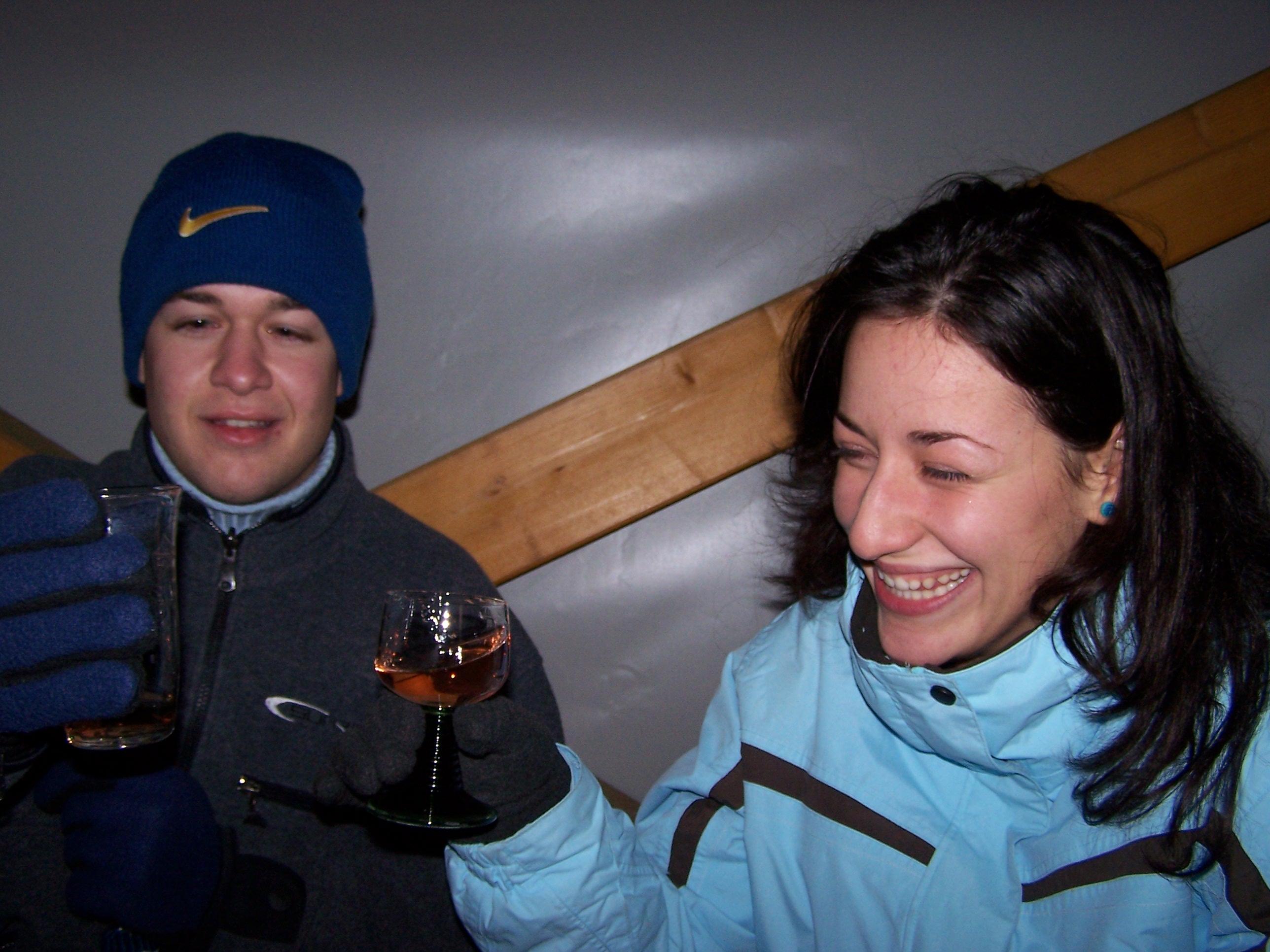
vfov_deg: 37.7
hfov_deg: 49.0
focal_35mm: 38
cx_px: 635
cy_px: 476
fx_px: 1394
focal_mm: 6.3
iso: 140
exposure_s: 1/60
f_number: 2.8
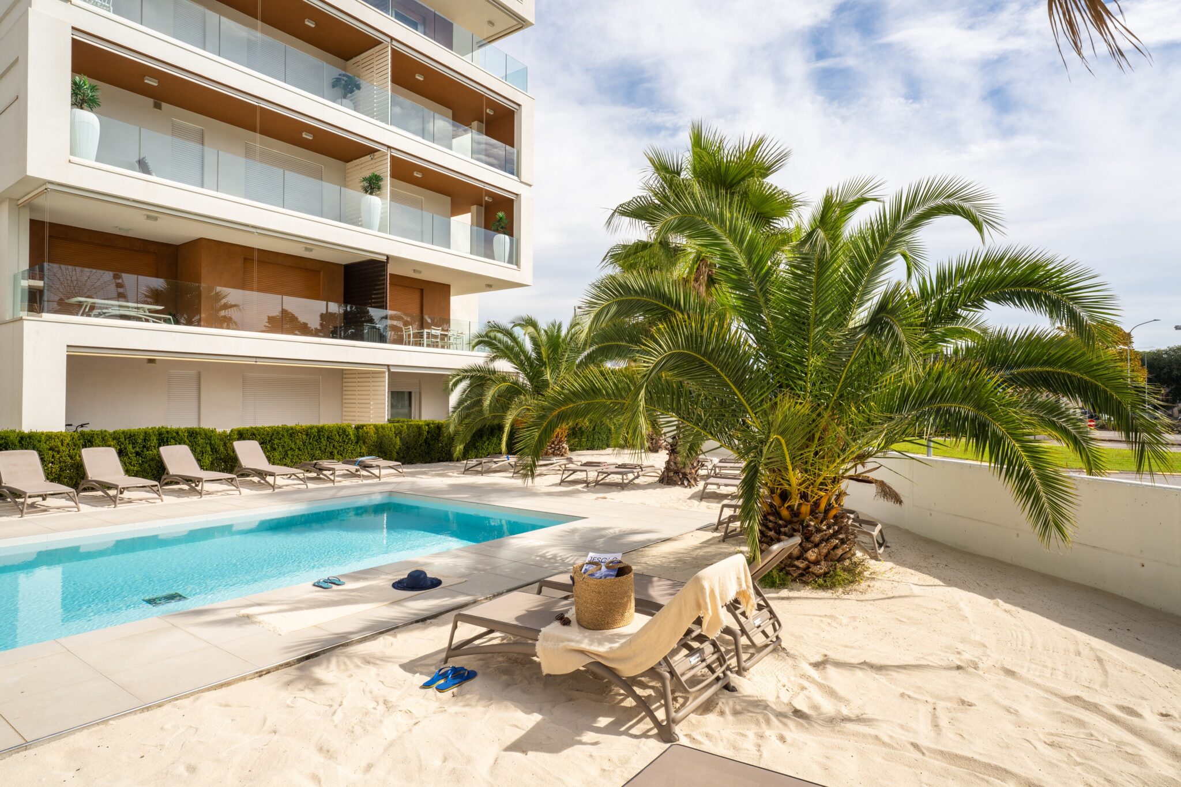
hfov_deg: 84.0
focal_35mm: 20
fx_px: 656
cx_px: 590
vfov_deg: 61.9
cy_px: 394
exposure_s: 1/250
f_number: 11
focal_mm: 20
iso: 200
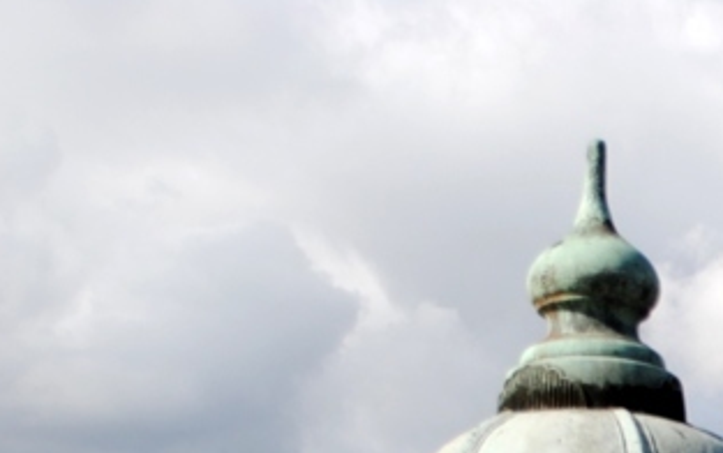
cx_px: 1125
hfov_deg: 12.4
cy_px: 787
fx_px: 3154
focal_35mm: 160
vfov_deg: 8.0
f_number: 4.8
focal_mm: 32
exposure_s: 1/800
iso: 100
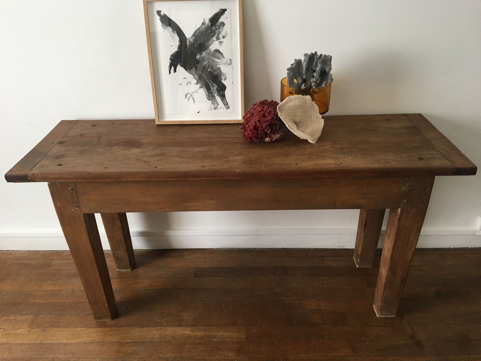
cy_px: 180
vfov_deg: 48.2
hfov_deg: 61.7
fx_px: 403
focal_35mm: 29
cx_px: 240
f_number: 2.2
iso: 64
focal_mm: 4.15
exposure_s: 1/33
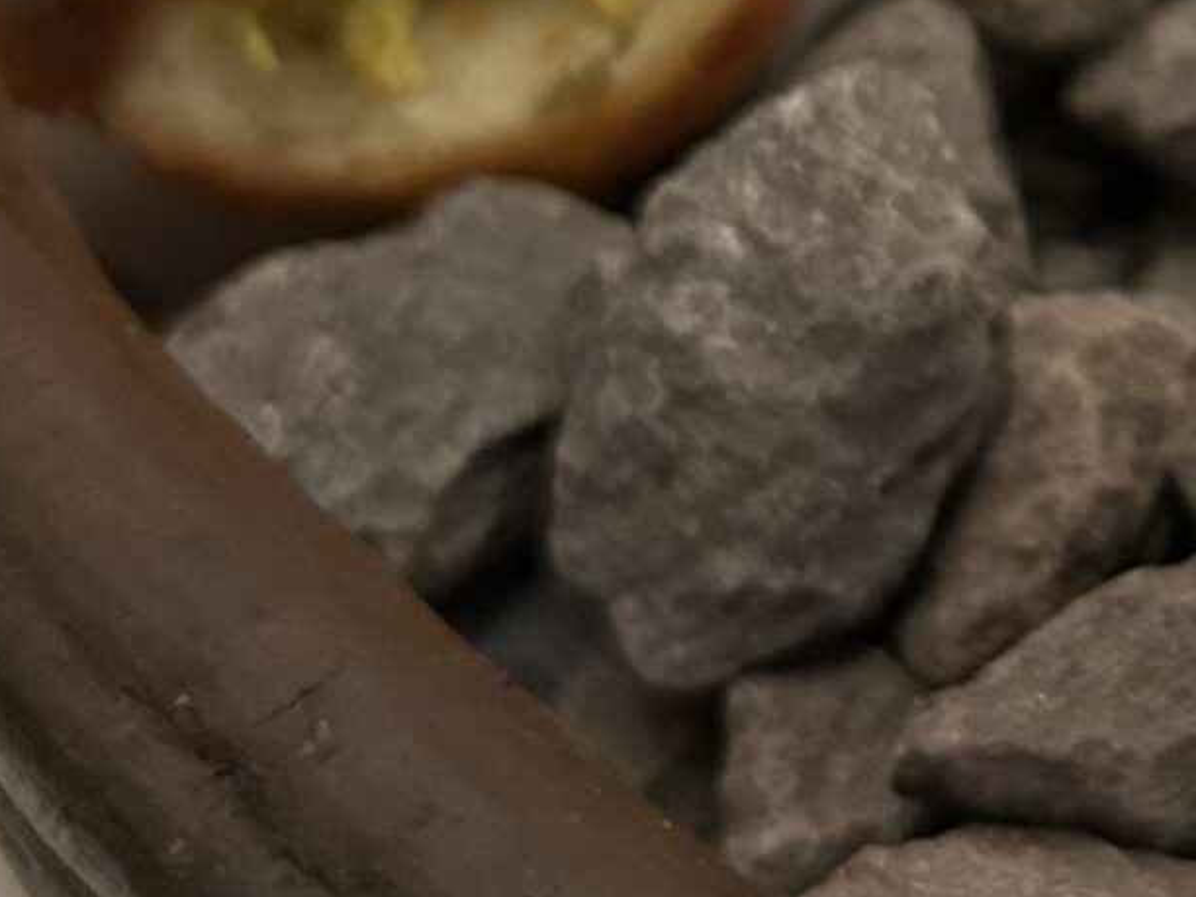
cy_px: -337
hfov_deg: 17.1
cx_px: 1478
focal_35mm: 109
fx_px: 3765
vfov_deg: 13.0
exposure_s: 1/30
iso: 640
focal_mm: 5.7
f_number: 1.5
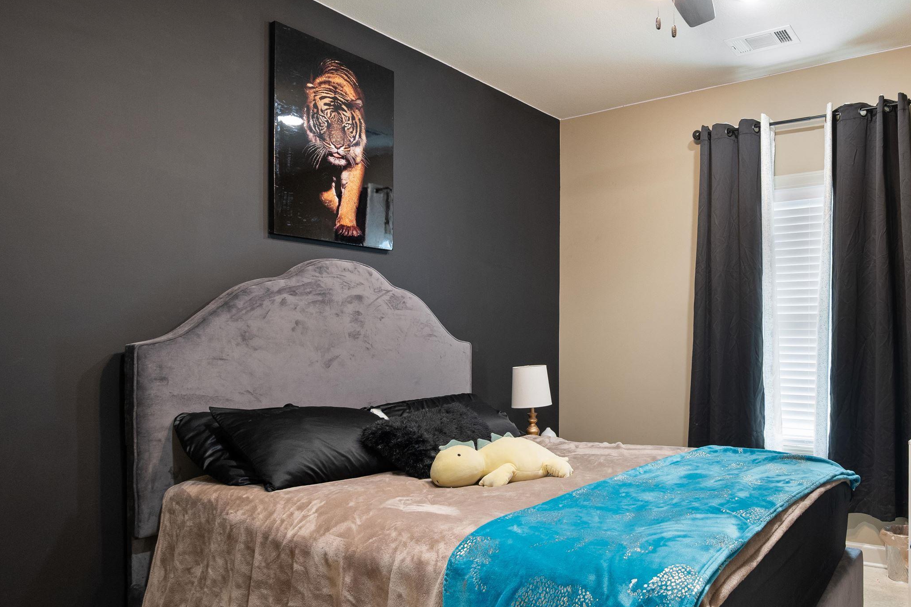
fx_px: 607
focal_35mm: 24
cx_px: 661
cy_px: 338
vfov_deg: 53.0
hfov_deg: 69.8
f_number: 5.6
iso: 1250
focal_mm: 16
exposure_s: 1/10
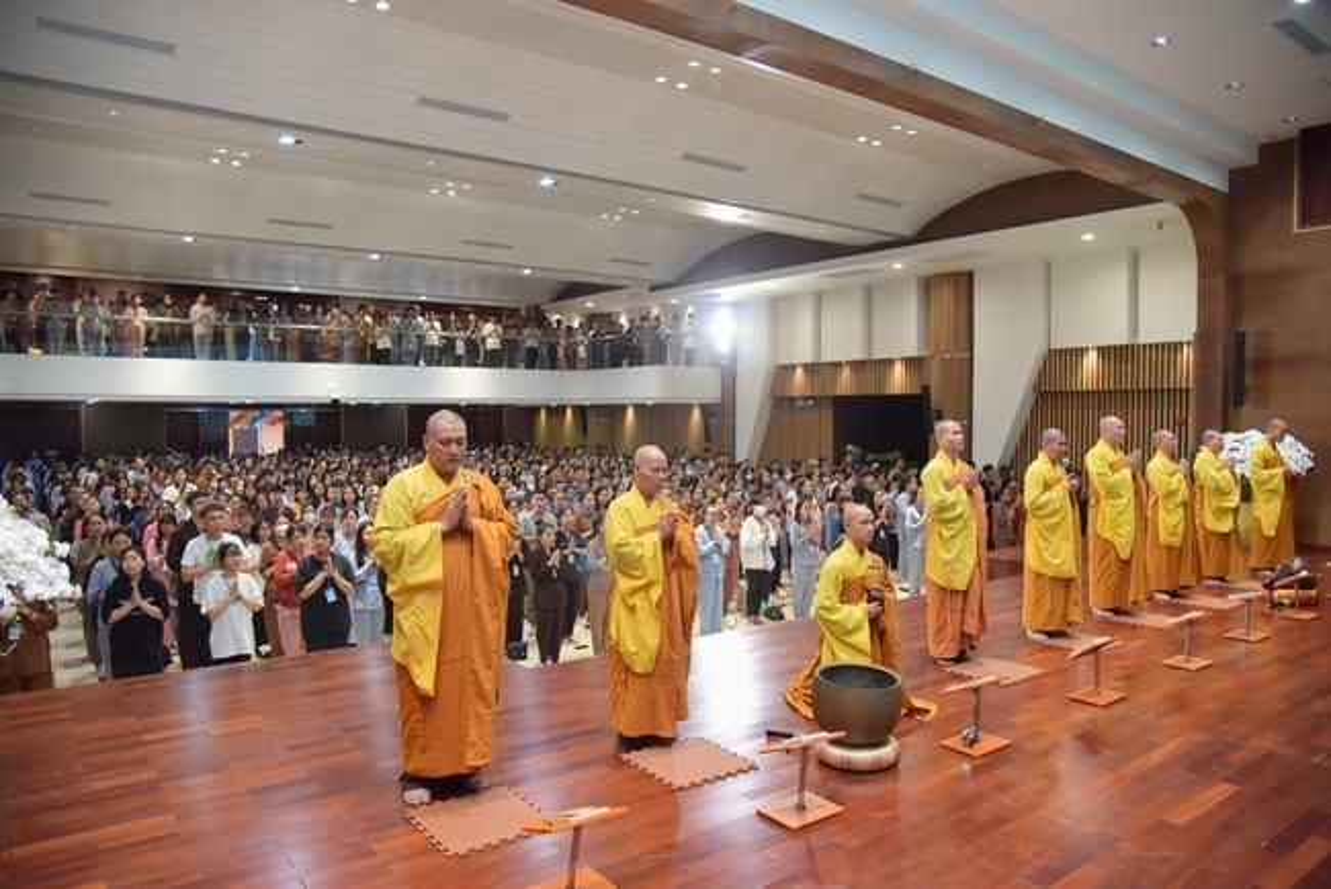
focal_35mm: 24
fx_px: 888
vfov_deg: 53.2
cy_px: 444
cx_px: 666
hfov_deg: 73.7
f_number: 4
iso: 1250
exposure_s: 1/160
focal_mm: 24
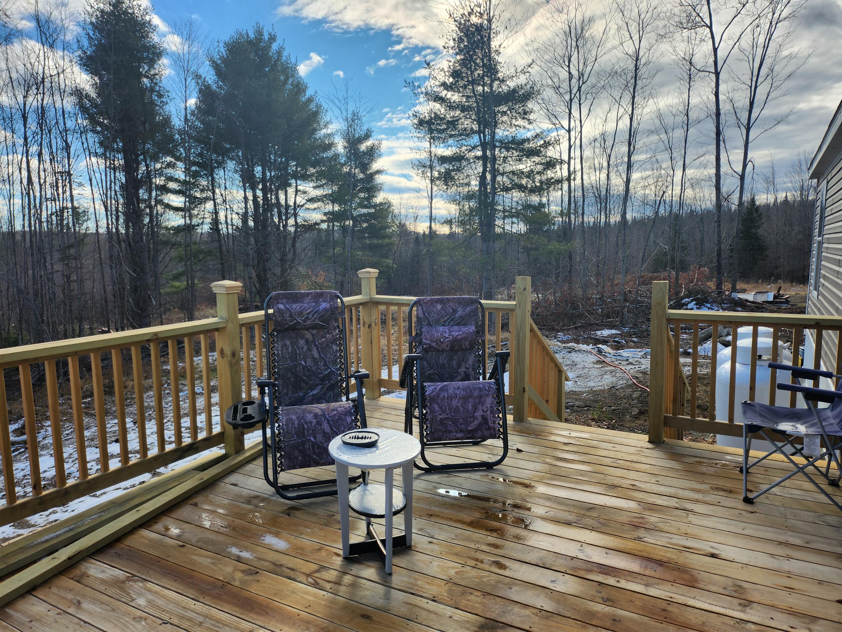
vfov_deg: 56.8
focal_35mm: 24
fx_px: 584
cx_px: 421
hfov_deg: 71.6
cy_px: 316
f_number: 1.8
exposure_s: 1/2607
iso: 50
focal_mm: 5
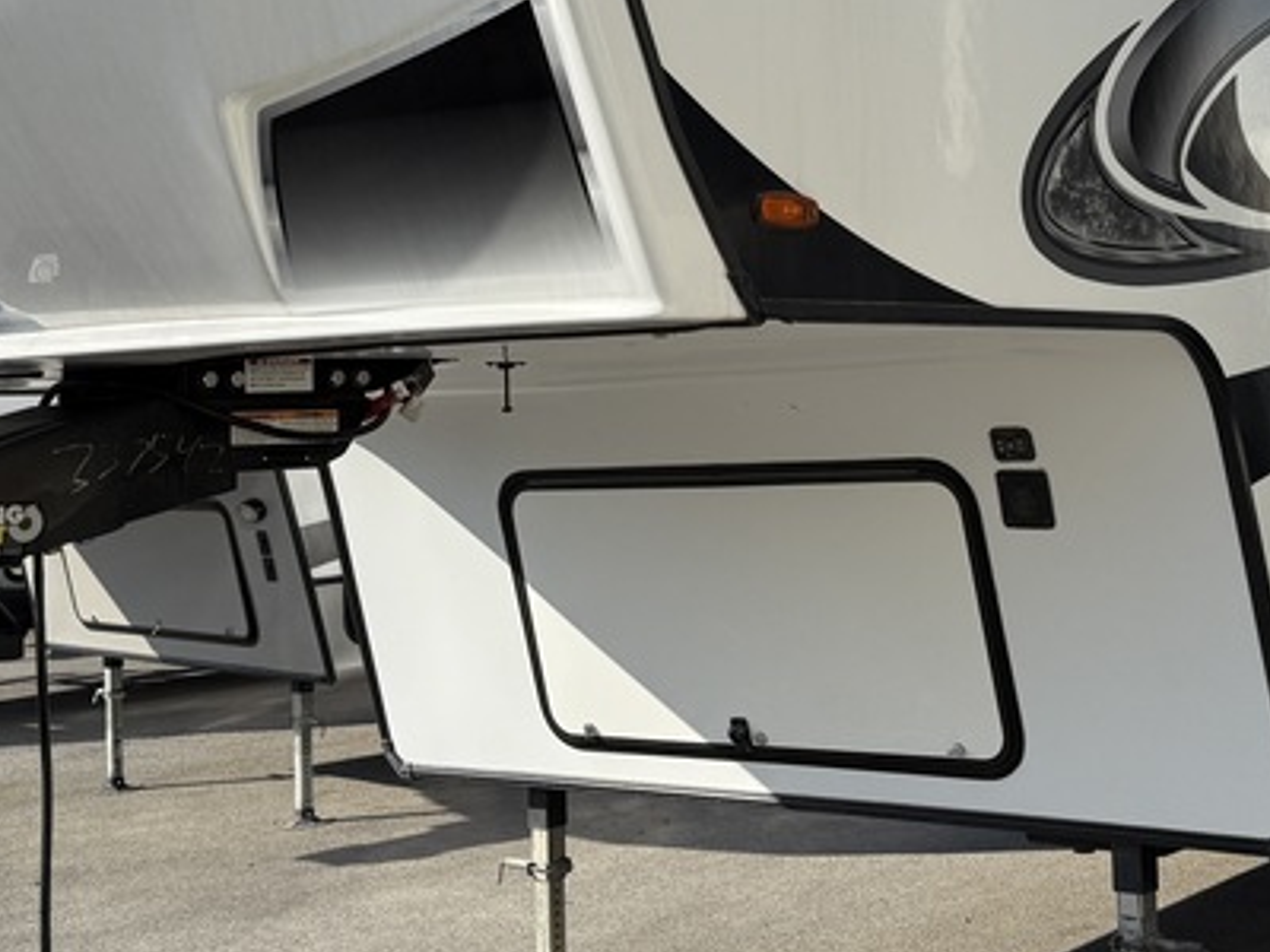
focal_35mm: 60
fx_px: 2201
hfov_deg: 31.9
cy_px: 241
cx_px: 864
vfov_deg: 24.2
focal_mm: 6.76
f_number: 1.78
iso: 80
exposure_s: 1/4405
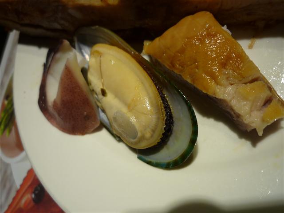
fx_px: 205
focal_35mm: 25
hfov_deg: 69.4
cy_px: 106
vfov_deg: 54.9
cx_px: 142
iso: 100
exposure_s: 1/40
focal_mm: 4.4
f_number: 2.8
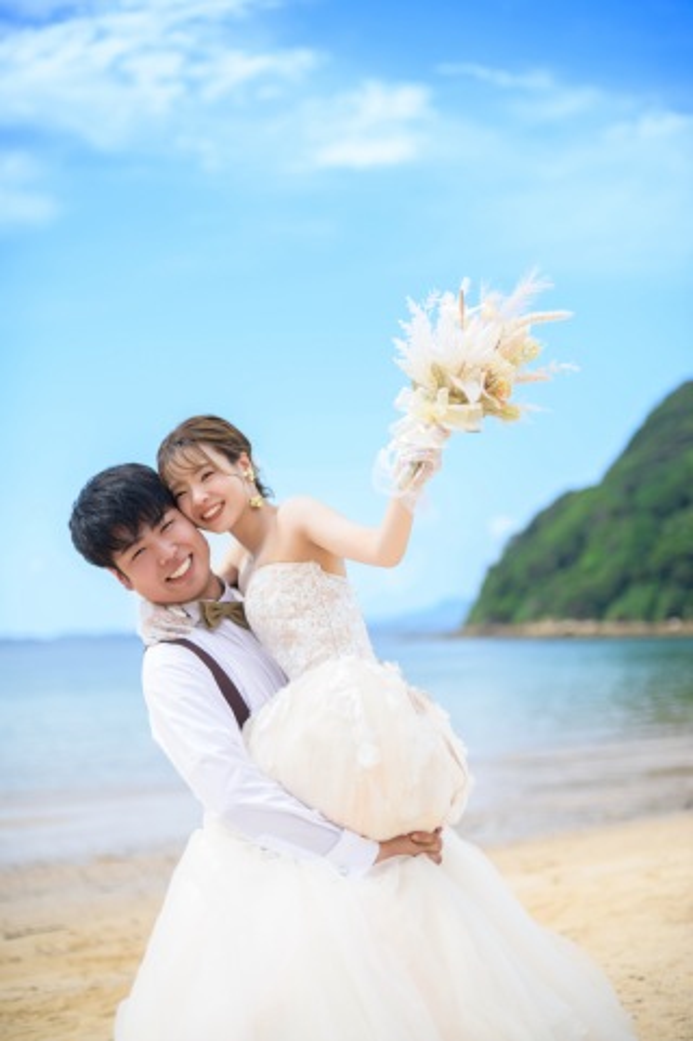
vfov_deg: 39.6
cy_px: 520
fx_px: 1446
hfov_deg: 27.0
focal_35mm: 50
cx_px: 346
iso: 100
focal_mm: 50
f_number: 2
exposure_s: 1/4000
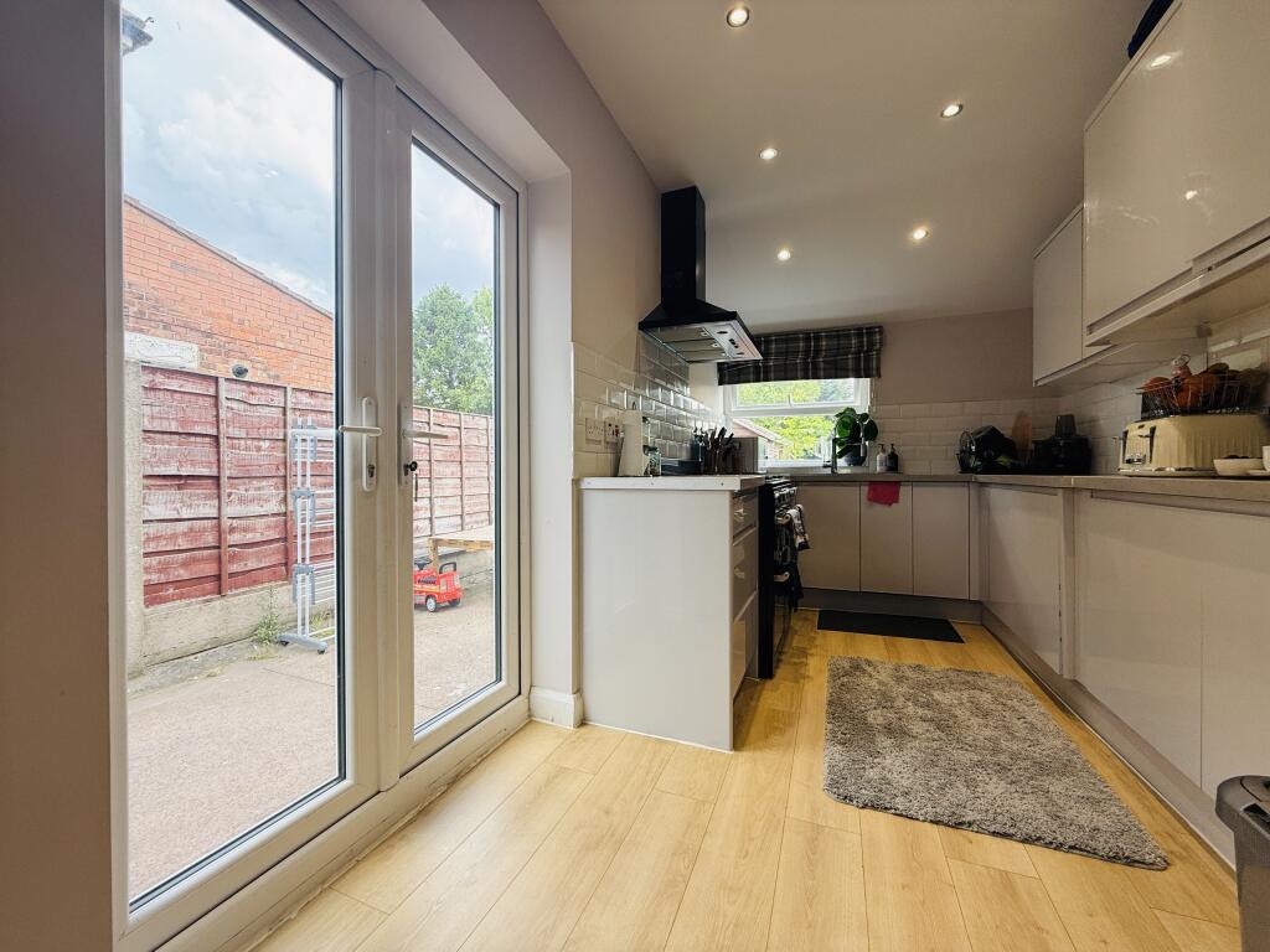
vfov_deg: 85.7
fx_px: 514
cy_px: 476
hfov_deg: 102.1
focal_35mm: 14
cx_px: 635
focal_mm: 2.22
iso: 40
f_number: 2.2
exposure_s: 1/101
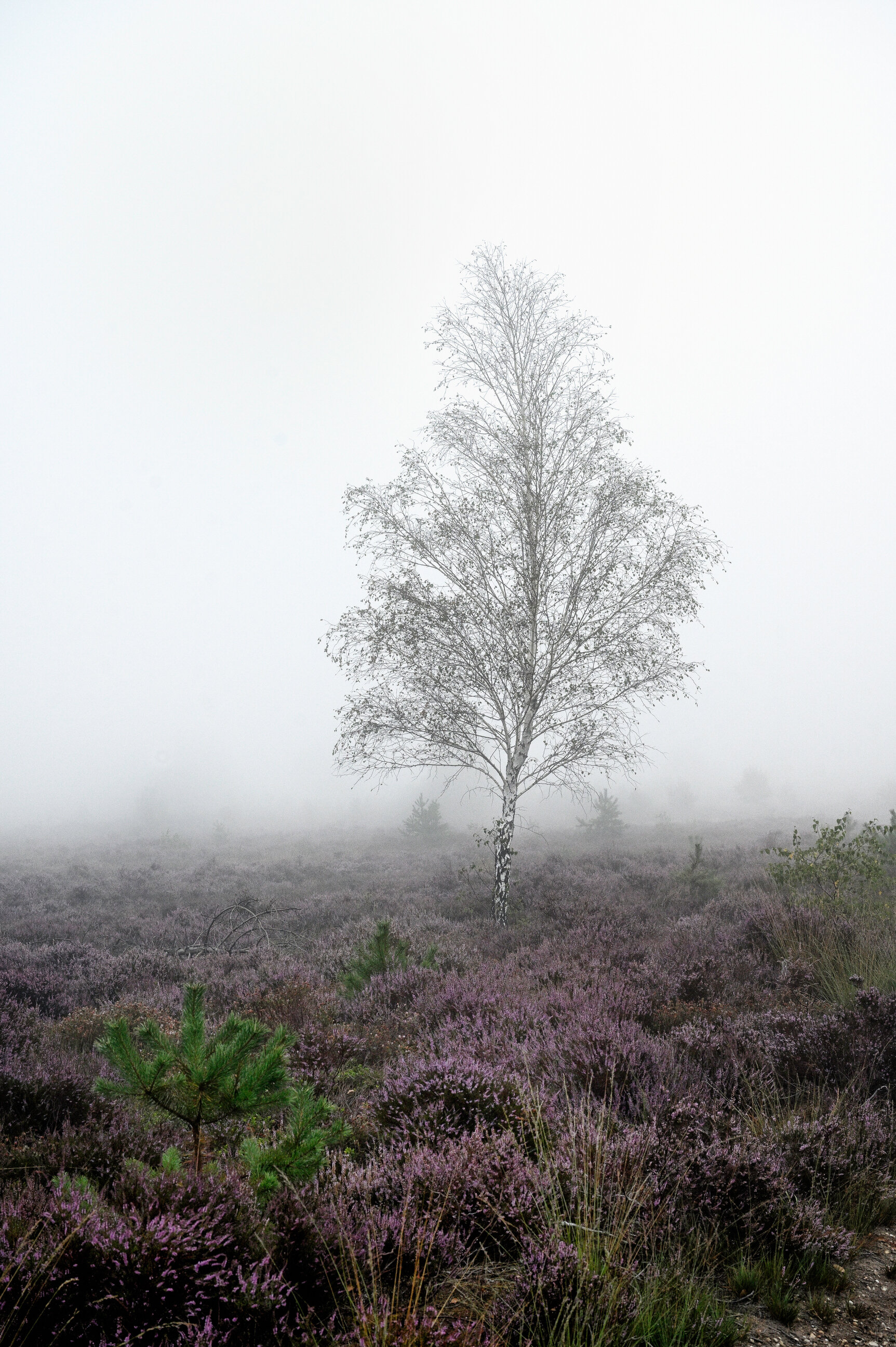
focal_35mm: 47
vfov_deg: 41.9
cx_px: 448
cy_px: 674
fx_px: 1757
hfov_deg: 28.6
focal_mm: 47
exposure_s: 1/250
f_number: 8
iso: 1400
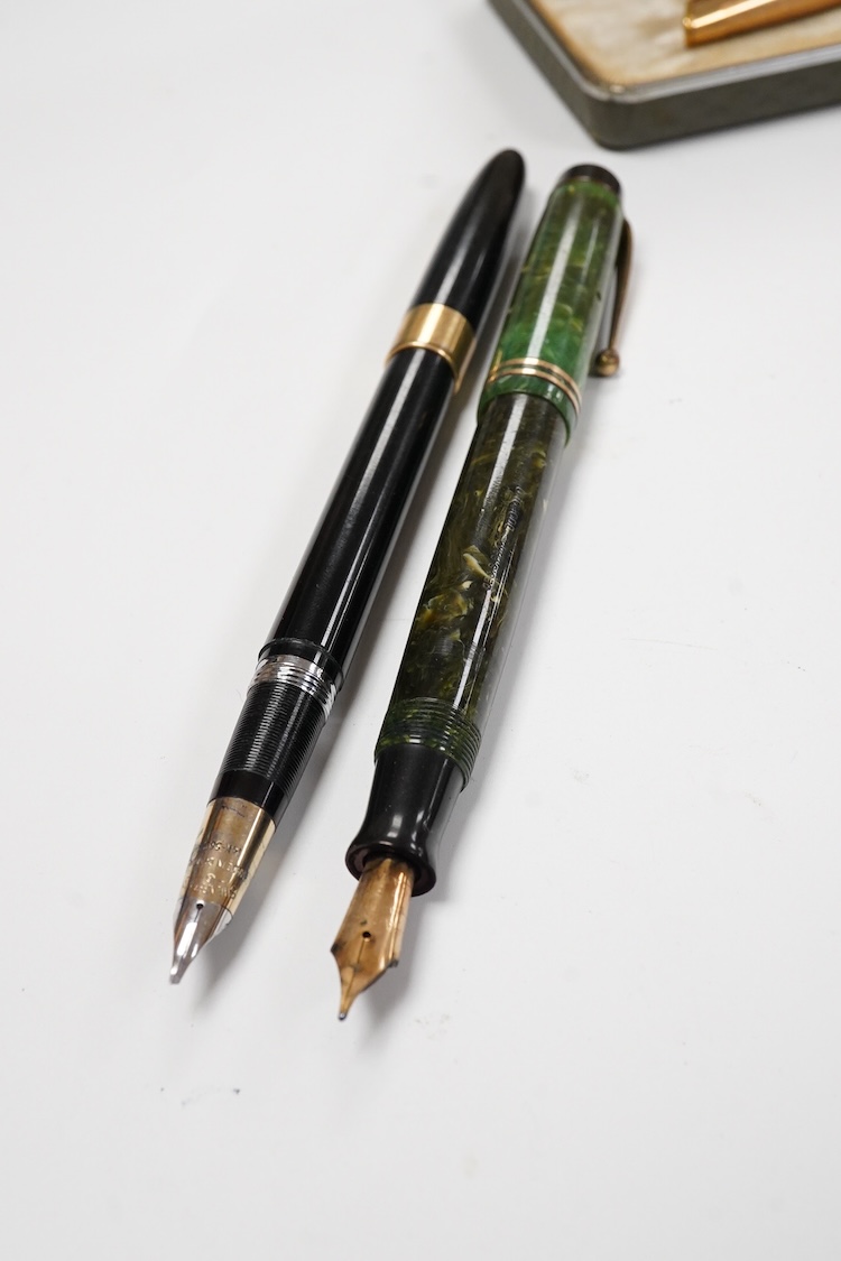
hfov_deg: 29.9
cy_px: 630
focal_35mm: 45
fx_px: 1577
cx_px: 420
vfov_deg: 43.6
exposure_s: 1/100
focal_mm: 30
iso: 2500
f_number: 16
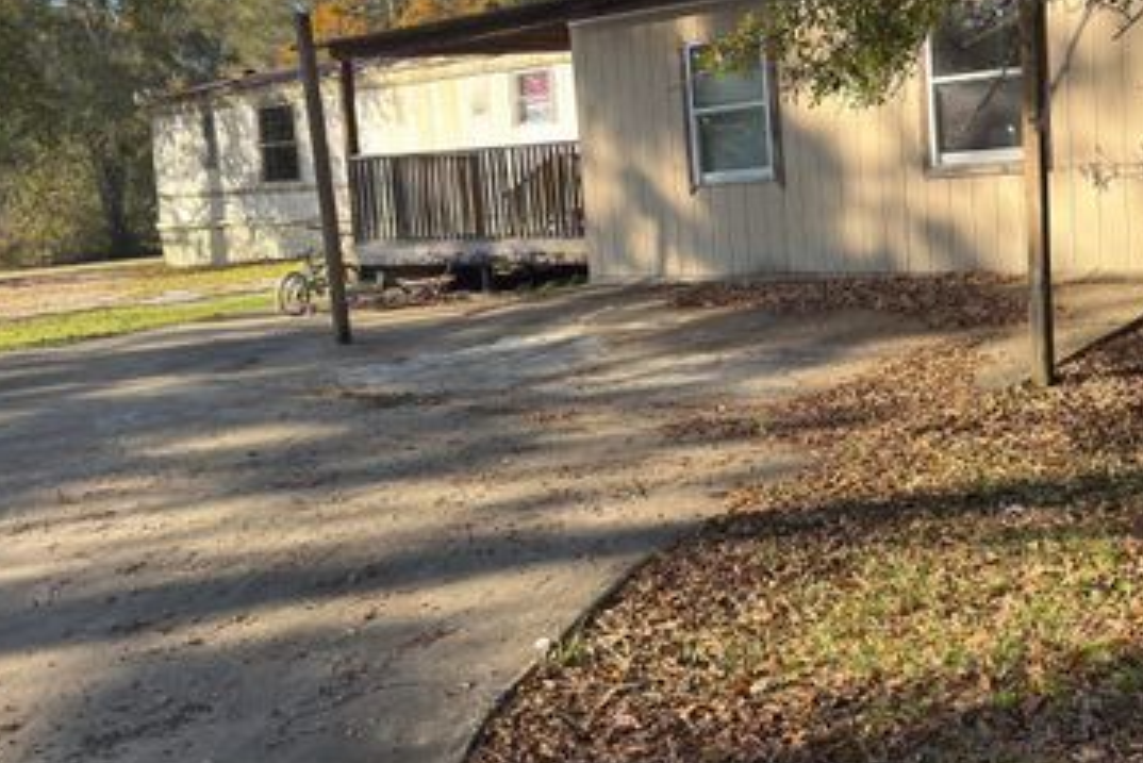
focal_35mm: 45
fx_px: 1429
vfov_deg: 29.8
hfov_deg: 43.0
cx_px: 757
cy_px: 321
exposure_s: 1/1449
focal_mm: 6.76
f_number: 1.78
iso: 100
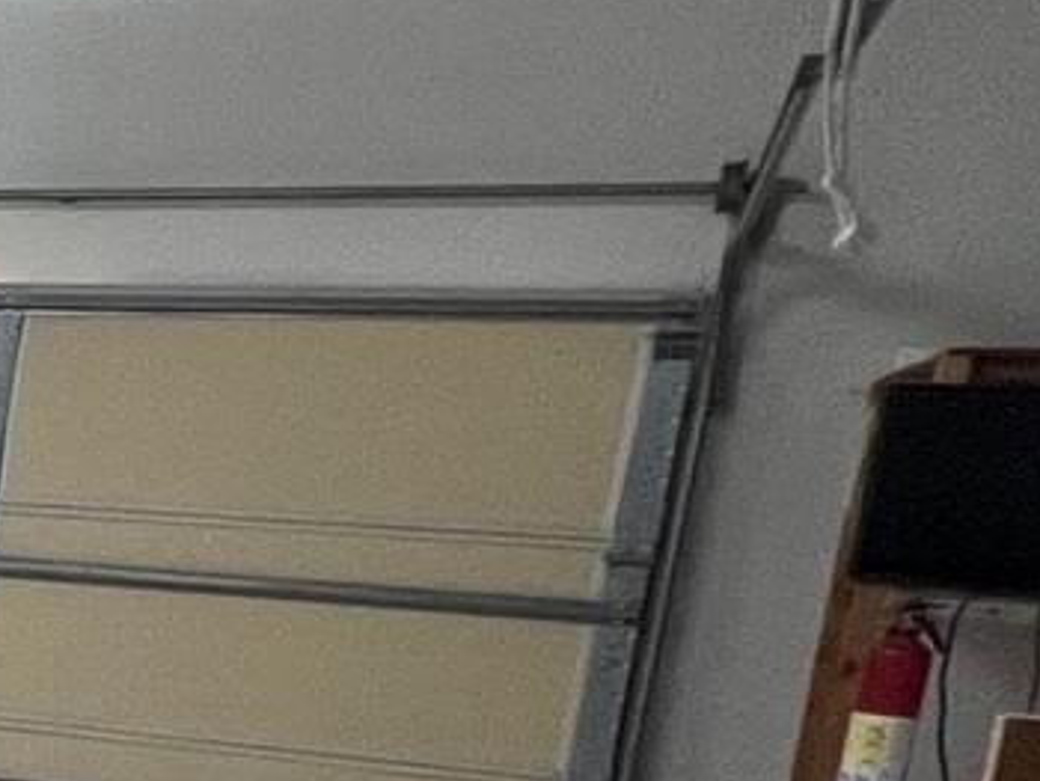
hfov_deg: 14.3
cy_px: 787
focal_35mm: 76
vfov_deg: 18.9
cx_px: -1563
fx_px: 2285
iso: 320
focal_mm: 1.57
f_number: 1.8
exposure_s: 1/60
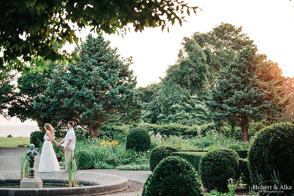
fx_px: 572
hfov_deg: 28.8
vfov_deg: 19.5
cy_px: 98
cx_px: 147
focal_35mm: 70
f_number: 2.8
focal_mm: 70
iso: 640
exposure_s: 1/640
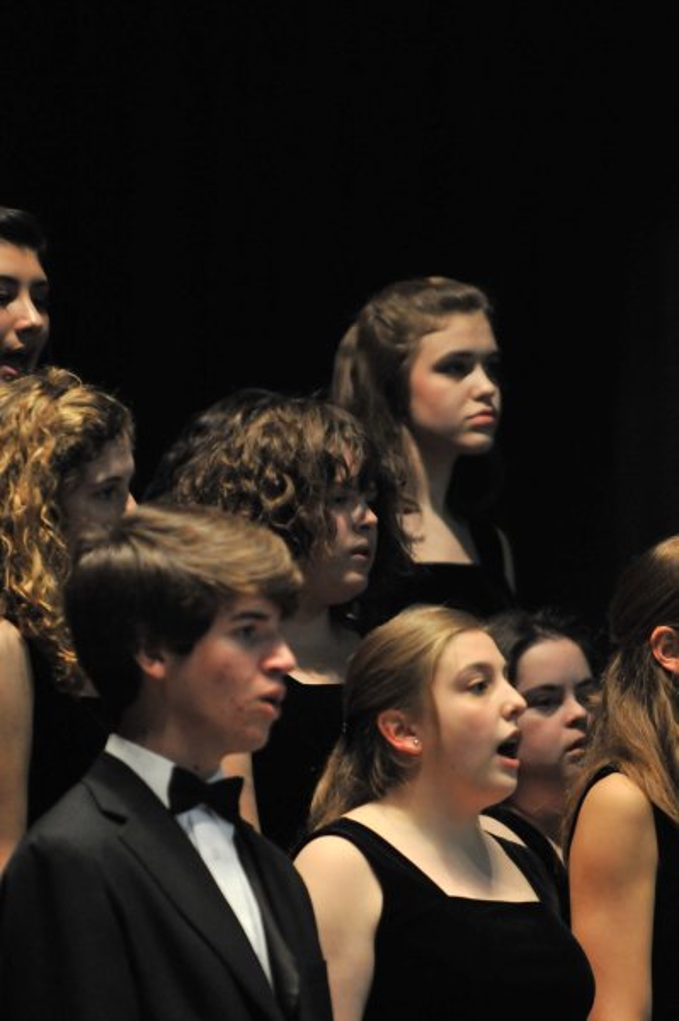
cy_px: 510
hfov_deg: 4.6
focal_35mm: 300
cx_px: 340
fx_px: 8502
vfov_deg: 6.9
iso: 1600
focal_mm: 200
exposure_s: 1/80
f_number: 2.8
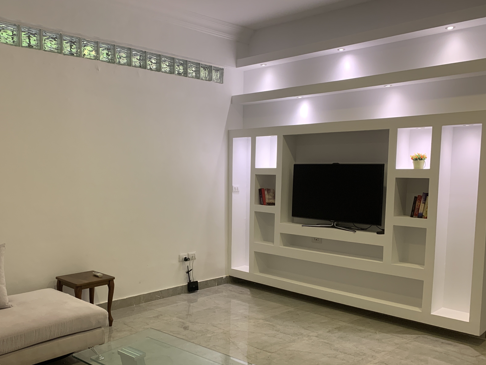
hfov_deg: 54.9
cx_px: 189
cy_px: 218
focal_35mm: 33
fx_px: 463
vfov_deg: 42.7
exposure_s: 1/50
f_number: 1.8
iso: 100
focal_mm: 4.25
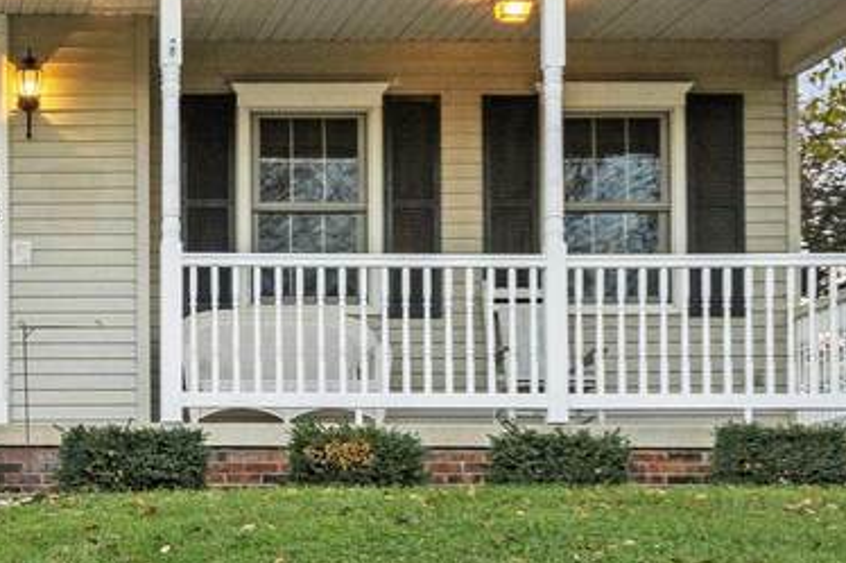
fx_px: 2654
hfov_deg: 17.3
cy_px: -229
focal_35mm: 113
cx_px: -158
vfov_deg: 11.7
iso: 400
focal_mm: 33
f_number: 9
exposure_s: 1/200
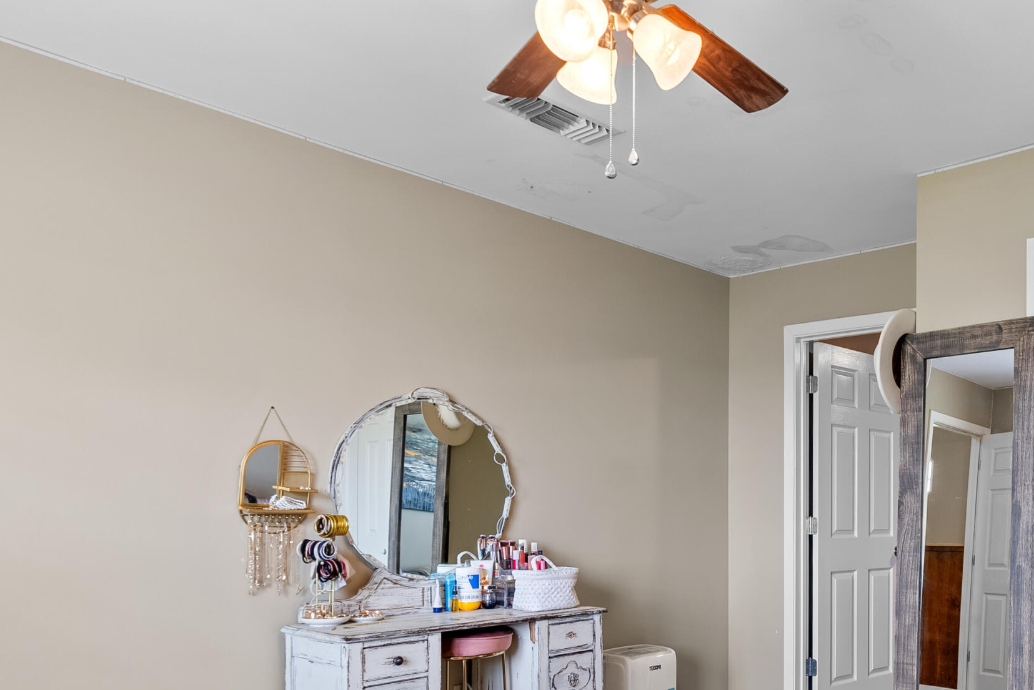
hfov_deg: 58.3
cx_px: 840
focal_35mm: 29
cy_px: 522
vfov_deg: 43.5
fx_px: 833
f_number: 6.3
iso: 200
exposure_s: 1/5
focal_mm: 16
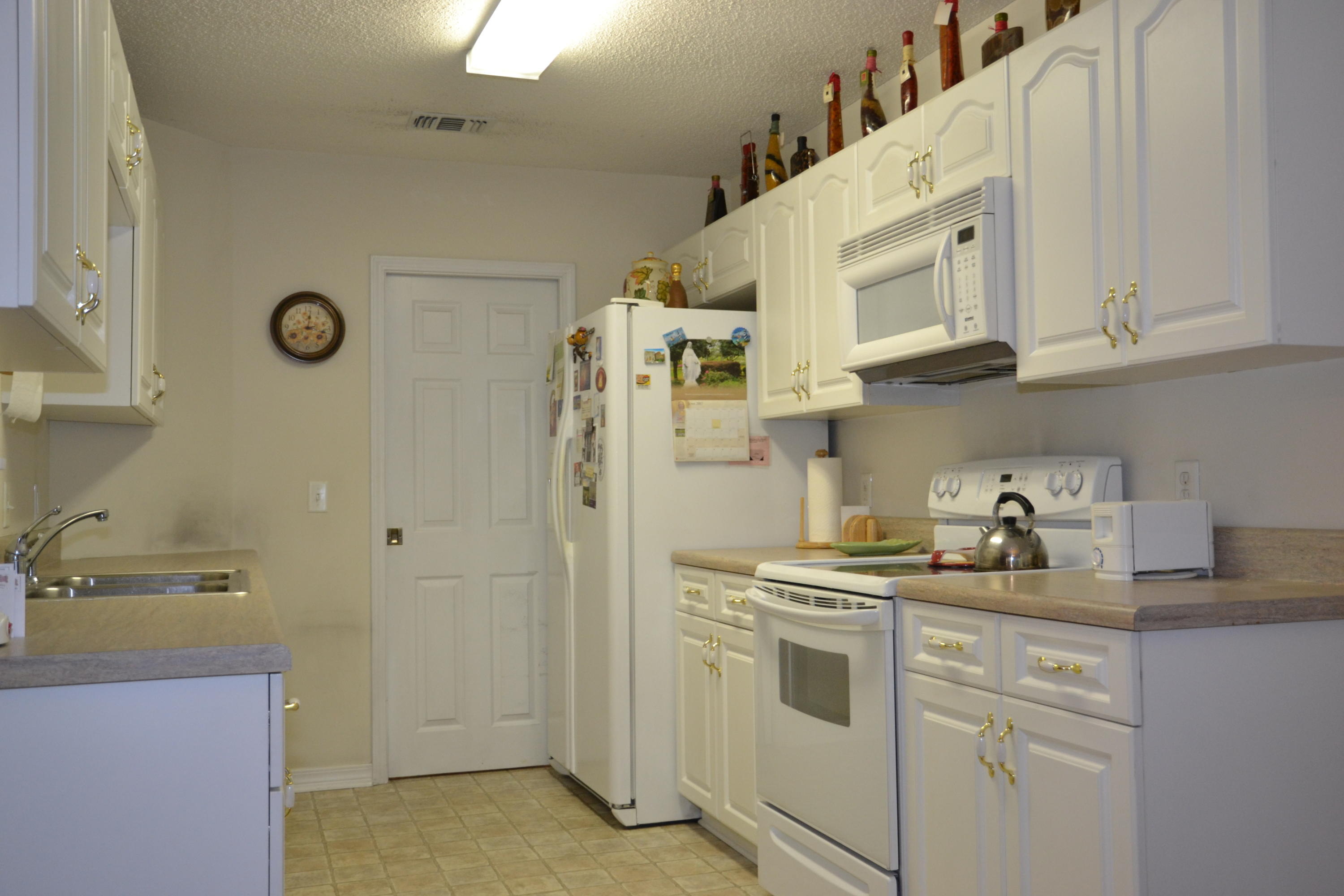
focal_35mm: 33
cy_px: 448
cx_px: 672
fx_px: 1232
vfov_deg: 40.0
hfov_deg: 57.2
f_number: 3.8
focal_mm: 22
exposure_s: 1/60
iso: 800
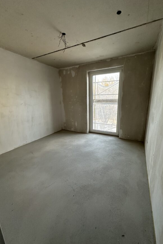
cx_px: 86
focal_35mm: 15
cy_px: 123
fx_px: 102
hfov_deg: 77.2
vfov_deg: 100.4
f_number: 2.2
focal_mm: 2.22
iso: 125
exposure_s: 1/99
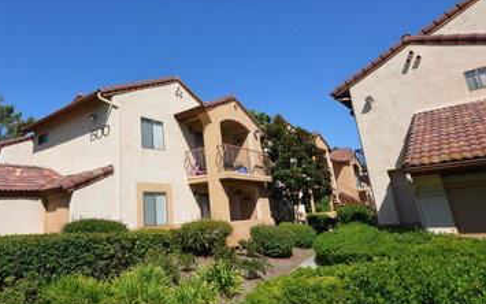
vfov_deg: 53.3
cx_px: 181
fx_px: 301
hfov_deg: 76.5
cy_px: 122
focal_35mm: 23
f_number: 9
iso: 100
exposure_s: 1/320
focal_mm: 11
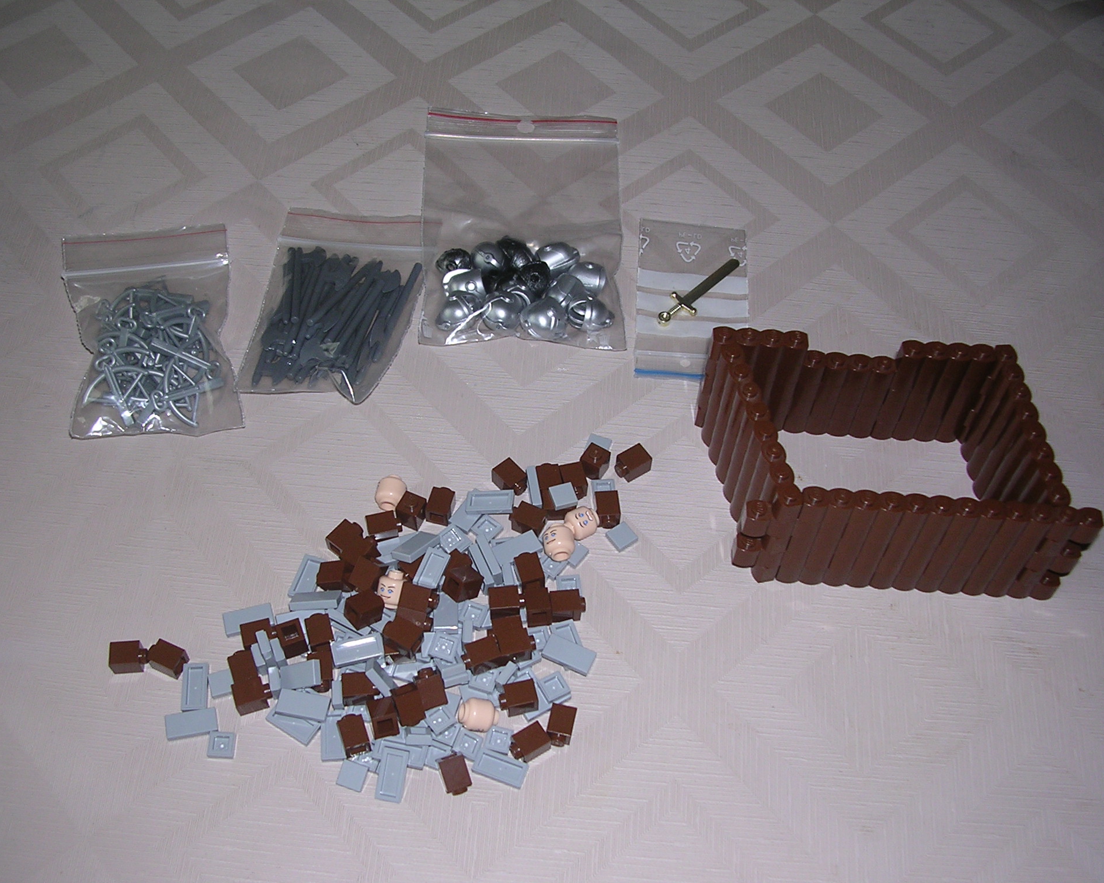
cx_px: 527
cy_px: 446
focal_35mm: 40
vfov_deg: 37.3
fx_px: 1307
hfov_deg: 45.8
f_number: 2.8
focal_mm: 5.8
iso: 100
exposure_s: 1/60.1
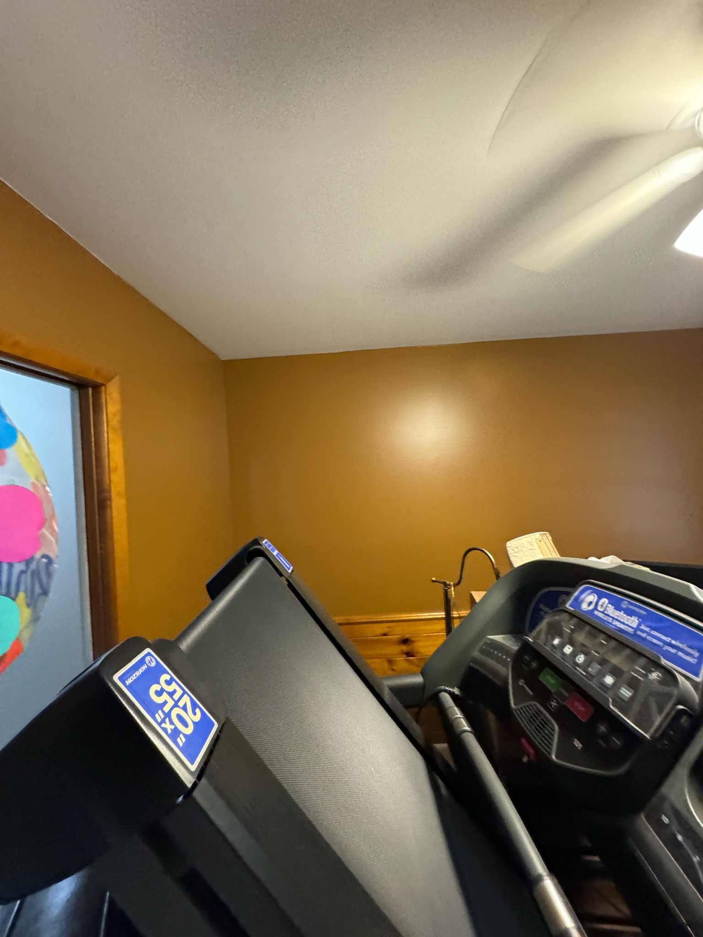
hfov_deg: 85.7
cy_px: 468
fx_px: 379
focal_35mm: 14
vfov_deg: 102.1
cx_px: 352
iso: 800
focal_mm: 2.22
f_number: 2.2
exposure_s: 1/60
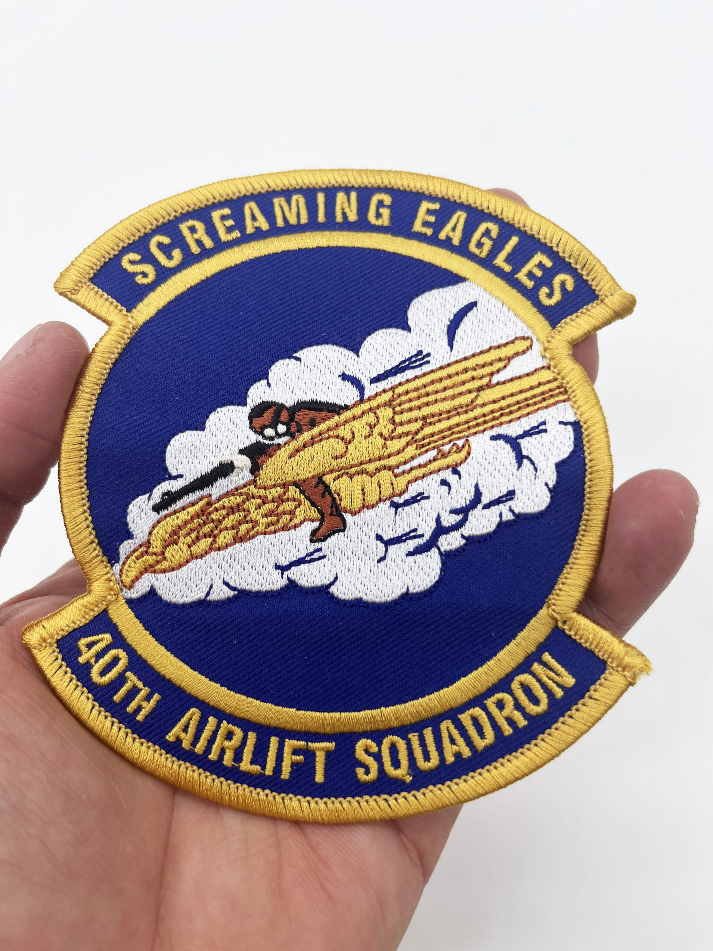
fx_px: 714
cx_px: 356
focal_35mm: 26
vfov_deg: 67.3
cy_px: 476
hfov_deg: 53.1
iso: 40
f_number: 1.6
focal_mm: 5.1
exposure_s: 1/231
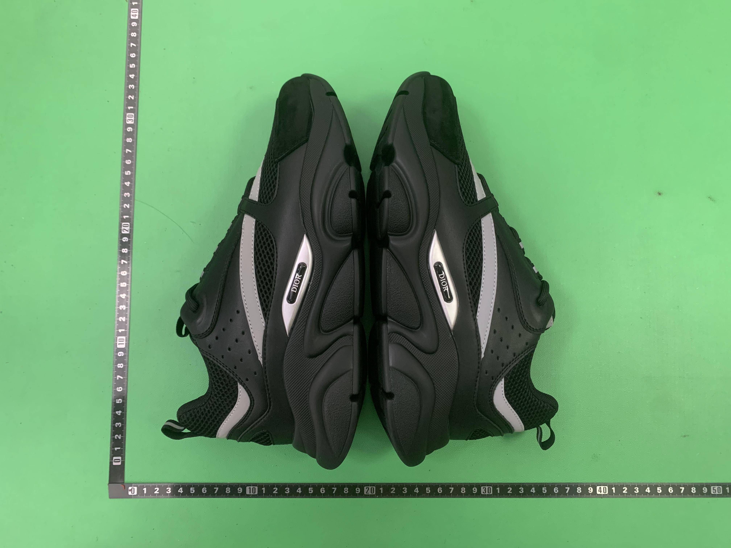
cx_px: 366
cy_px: 274
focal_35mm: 26
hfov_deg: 67.3
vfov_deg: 53.1
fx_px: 549
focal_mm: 4.25
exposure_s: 1/60
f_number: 1.8
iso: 320
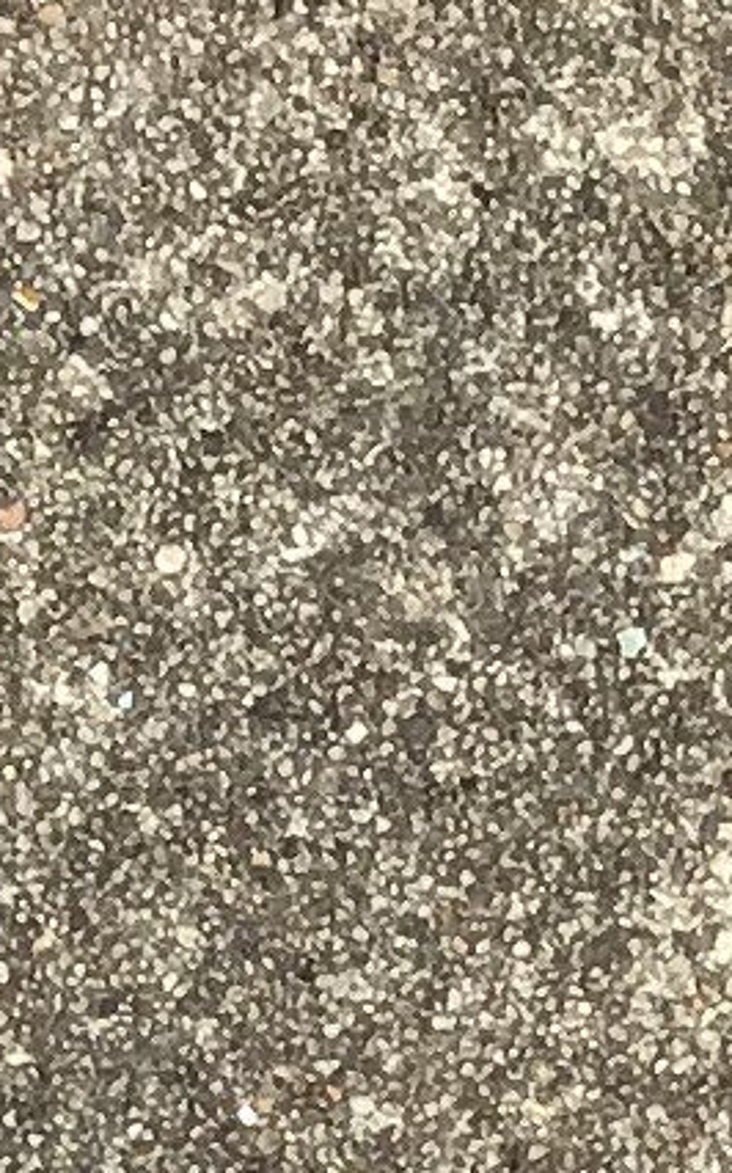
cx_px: 2028
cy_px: 3180
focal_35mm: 252
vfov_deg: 7.6
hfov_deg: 5.0
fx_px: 8049
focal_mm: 3.3
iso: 25
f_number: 2.4
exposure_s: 1/1116
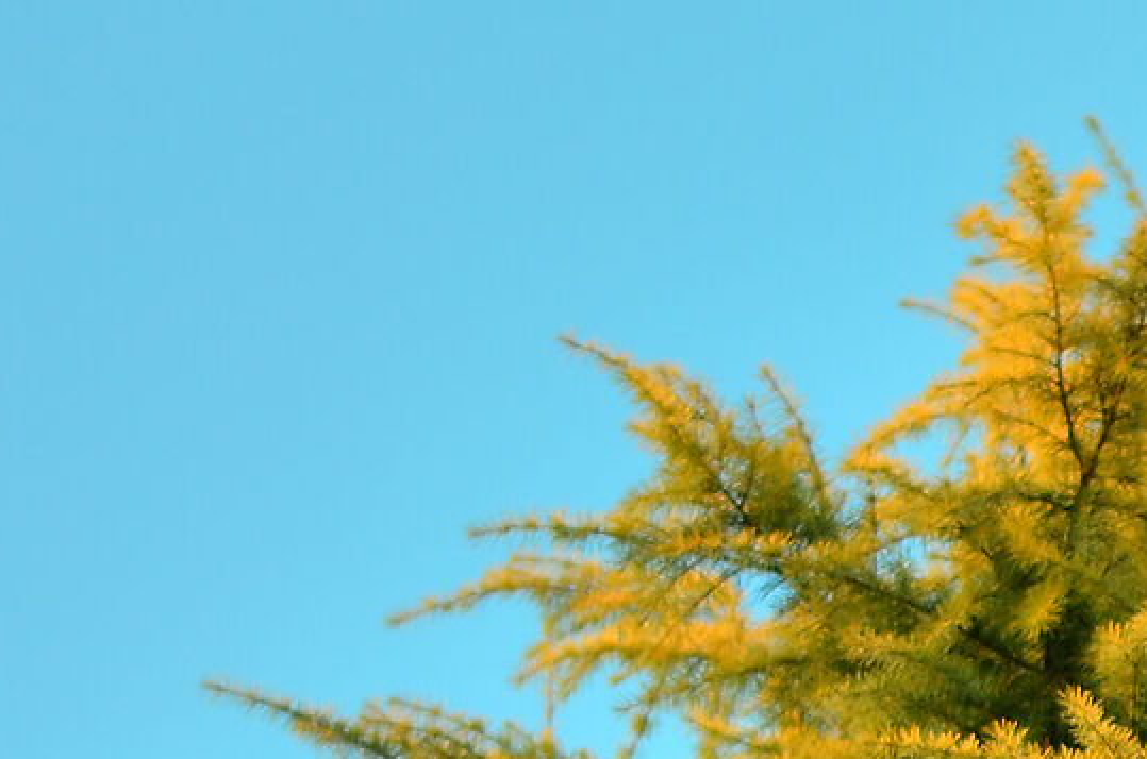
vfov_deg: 4.1
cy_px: 1333
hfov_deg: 6.1
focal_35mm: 334
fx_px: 10620
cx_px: 1660
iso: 140
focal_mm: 50
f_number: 1.8
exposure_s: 1/640
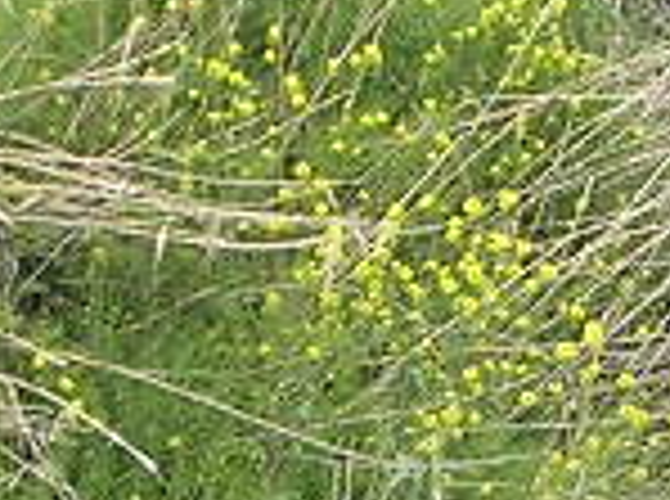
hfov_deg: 4.0
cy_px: 730
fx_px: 9577
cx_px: 409
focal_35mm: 496
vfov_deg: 3.0
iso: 141
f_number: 3.7
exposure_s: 1/145
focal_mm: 10.9
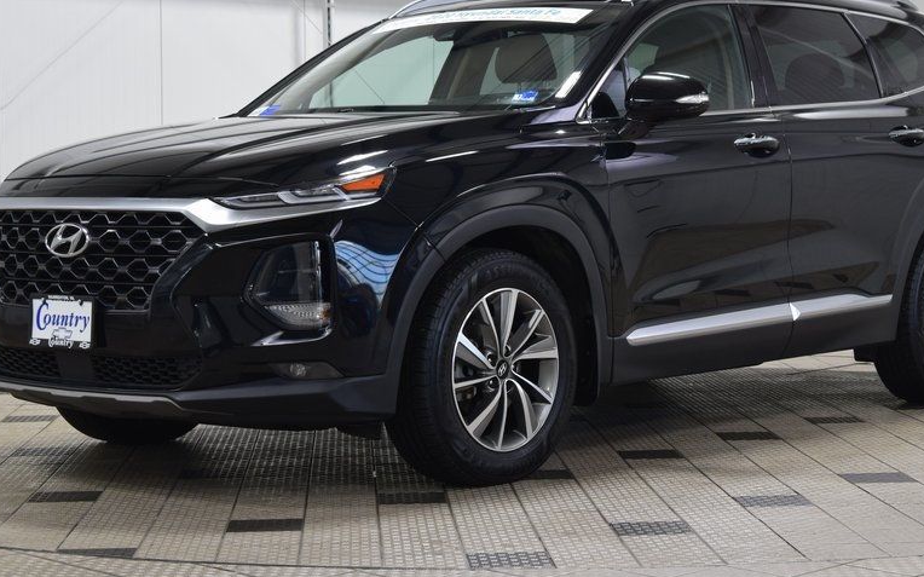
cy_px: 199
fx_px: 2064
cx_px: 512
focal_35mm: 82
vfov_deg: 15.9
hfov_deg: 25.2
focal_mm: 40
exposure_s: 1/15
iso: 450
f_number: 6.3
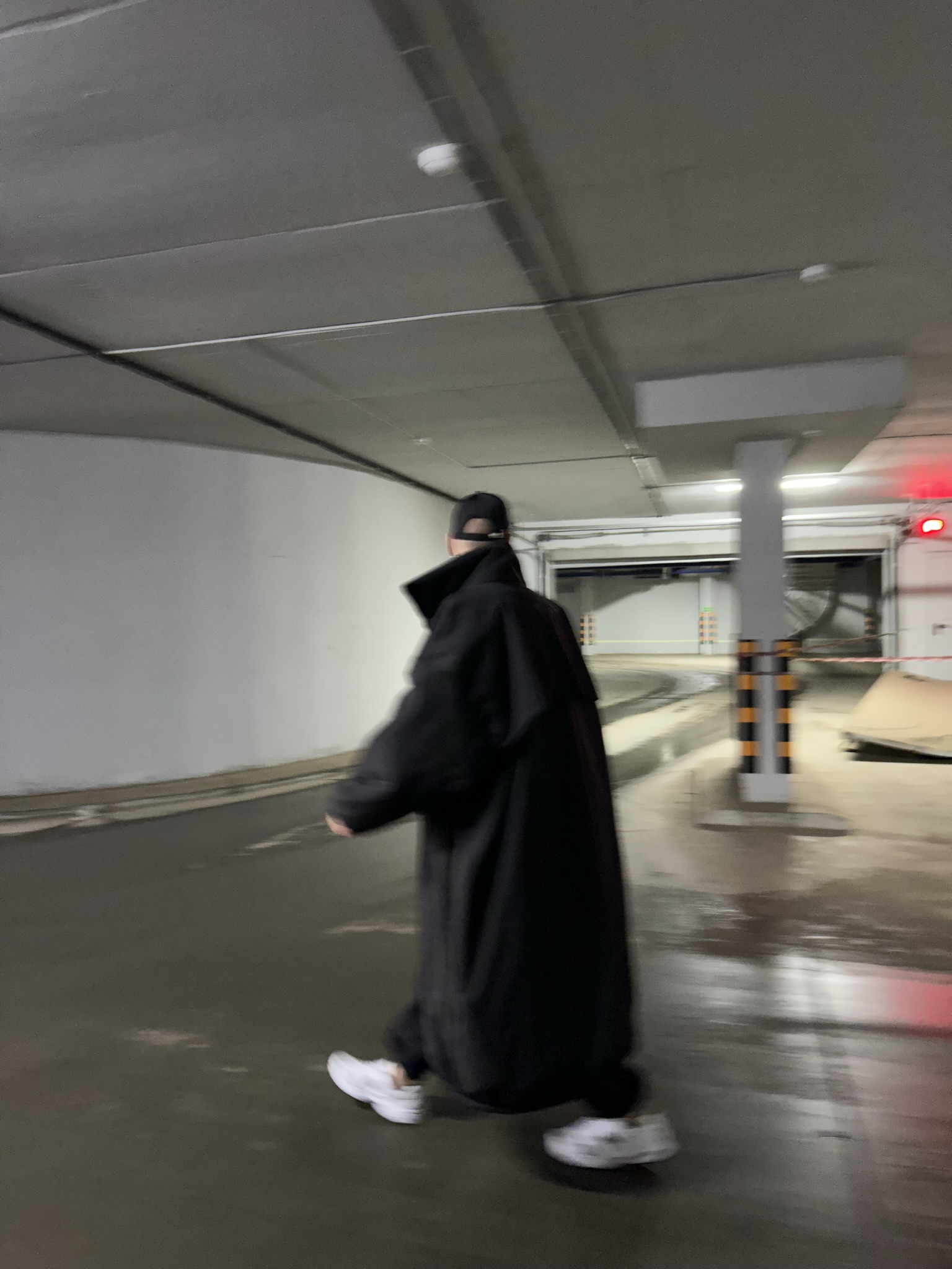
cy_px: 634
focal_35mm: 24
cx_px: 476
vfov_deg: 71.6
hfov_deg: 56.8
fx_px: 880
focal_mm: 6.86
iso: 1000
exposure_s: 1/25
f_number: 1.78
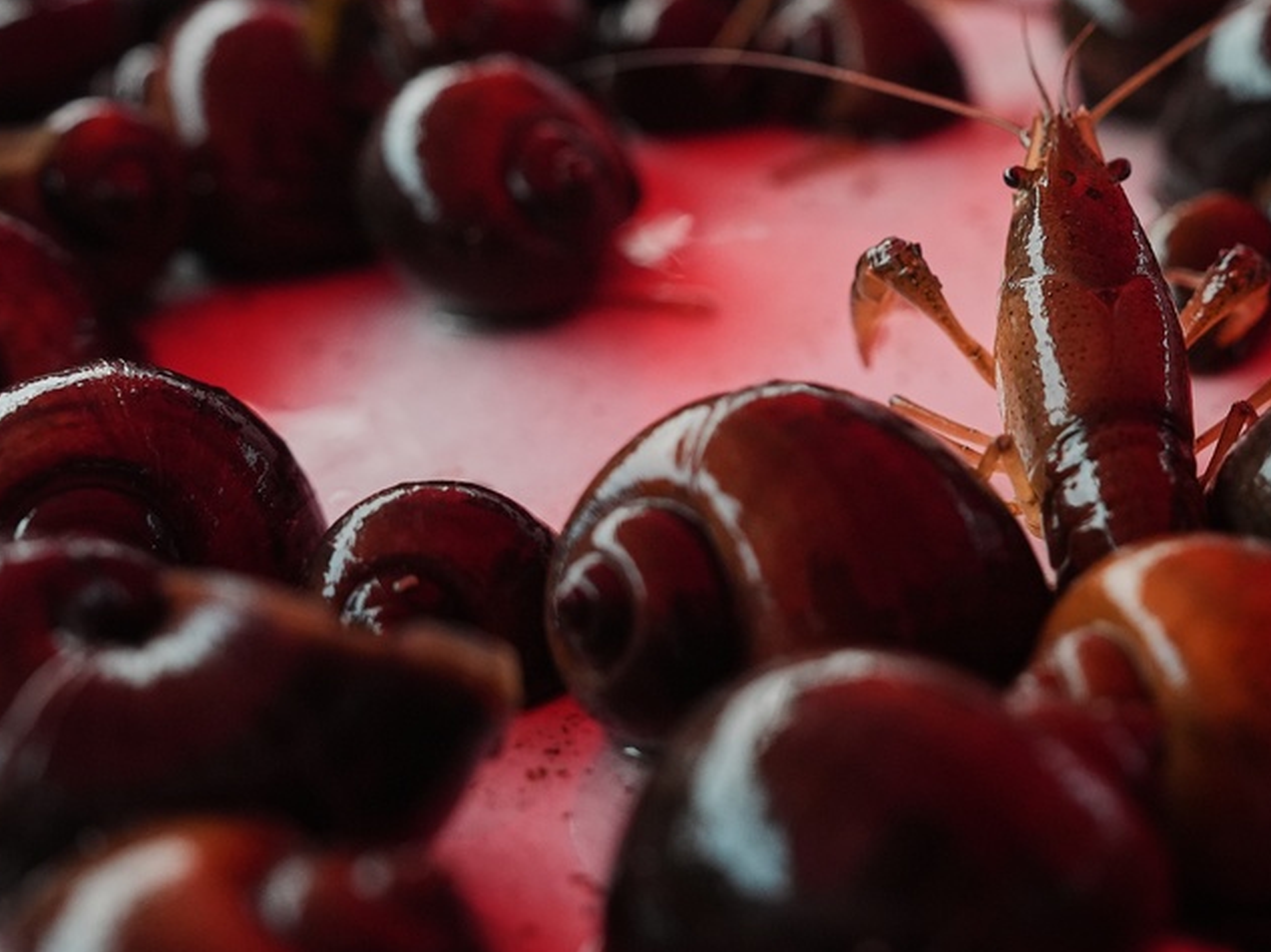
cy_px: 370
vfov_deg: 20.1
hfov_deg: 26.3
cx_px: 996
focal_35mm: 73
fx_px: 2679
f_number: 4
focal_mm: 47
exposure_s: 1/200
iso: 2500
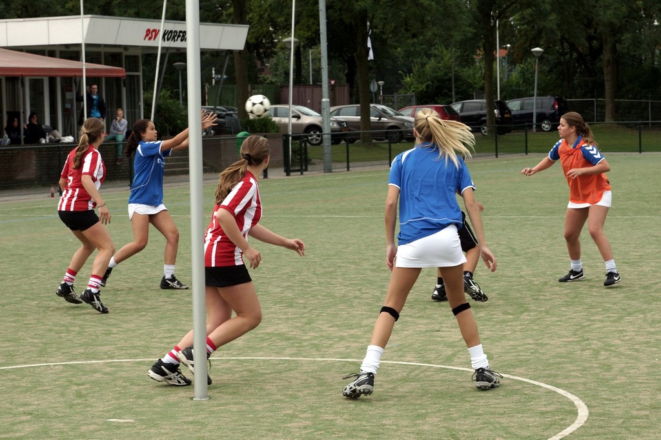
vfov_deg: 18.2
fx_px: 1377
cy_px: 220
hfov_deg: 27.0
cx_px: 330
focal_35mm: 75
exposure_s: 1/400
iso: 100
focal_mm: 50
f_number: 5.6
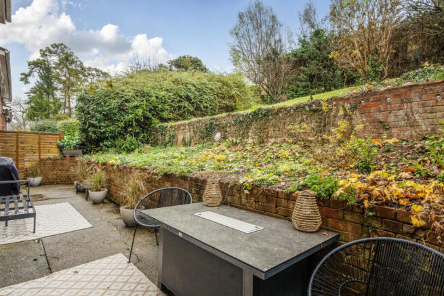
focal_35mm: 18
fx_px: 222
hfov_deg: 90.0
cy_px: 148
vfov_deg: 67.4
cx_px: 222
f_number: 8
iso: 500
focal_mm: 12
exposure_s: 1/125
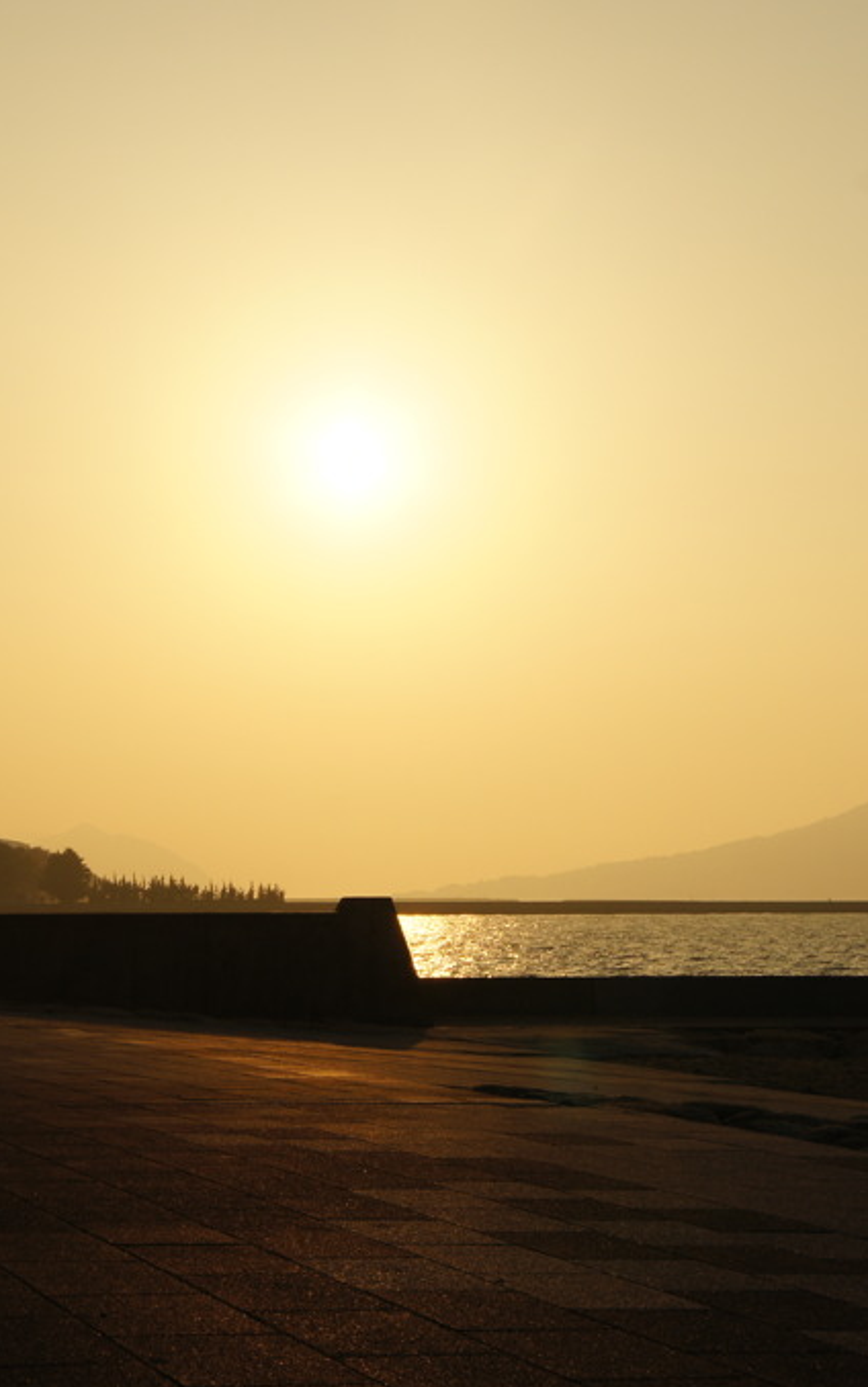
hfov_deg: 16.2
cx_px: 418
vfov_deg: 25.6
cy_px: 695
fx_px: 3056
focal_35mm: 81
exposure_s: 1/500
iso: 200
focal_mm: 35
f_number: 13
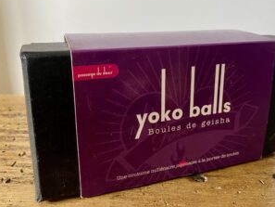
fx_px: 278
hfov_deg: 52.4
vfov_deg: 40.5
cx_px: 156
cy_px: 81
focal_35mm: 35
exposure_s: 1/60
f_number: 1.8
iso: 250
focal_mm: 4.25
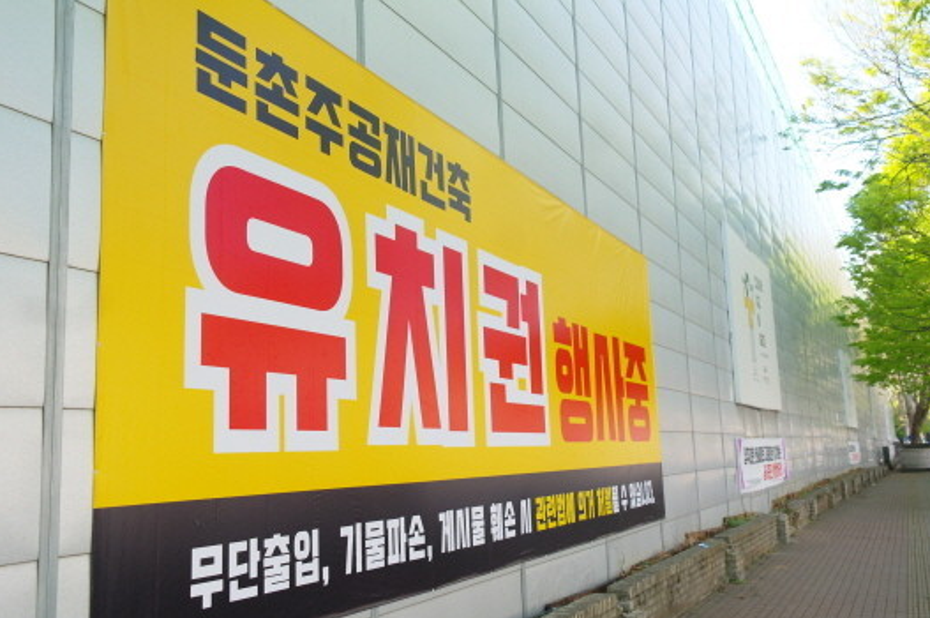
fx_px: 851
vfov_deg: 39.9
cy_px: 312
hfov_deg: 57.2
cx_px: 506
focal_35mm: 33
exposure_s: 1/100
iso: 200
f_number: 4.5
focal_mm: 20
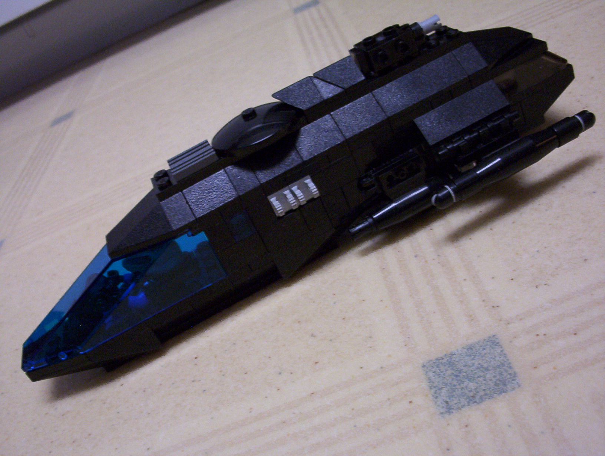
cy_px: 228
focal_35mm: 39
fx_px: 683
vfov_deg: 37.0
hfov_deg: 47.8
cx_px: 302
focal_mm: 6
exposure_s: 1/10.5
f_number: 4.5
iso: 200
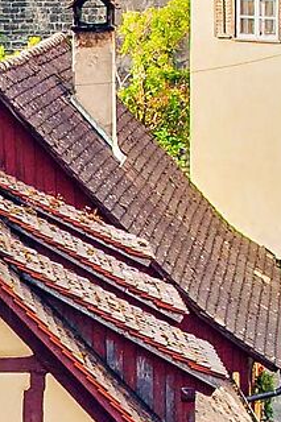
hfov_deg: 8.8
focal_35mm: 150
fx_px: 1758
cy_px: 645
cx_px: -214
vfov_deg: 12.9
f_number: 10
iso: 320
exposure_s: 1/80
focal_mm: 20
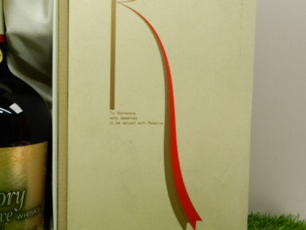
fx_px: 442
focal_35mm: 50
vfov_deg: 29.1
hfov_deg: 37.3
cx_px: 76
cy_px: 113
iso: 80
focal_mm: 5.4
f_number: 3.5
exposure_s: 1/80
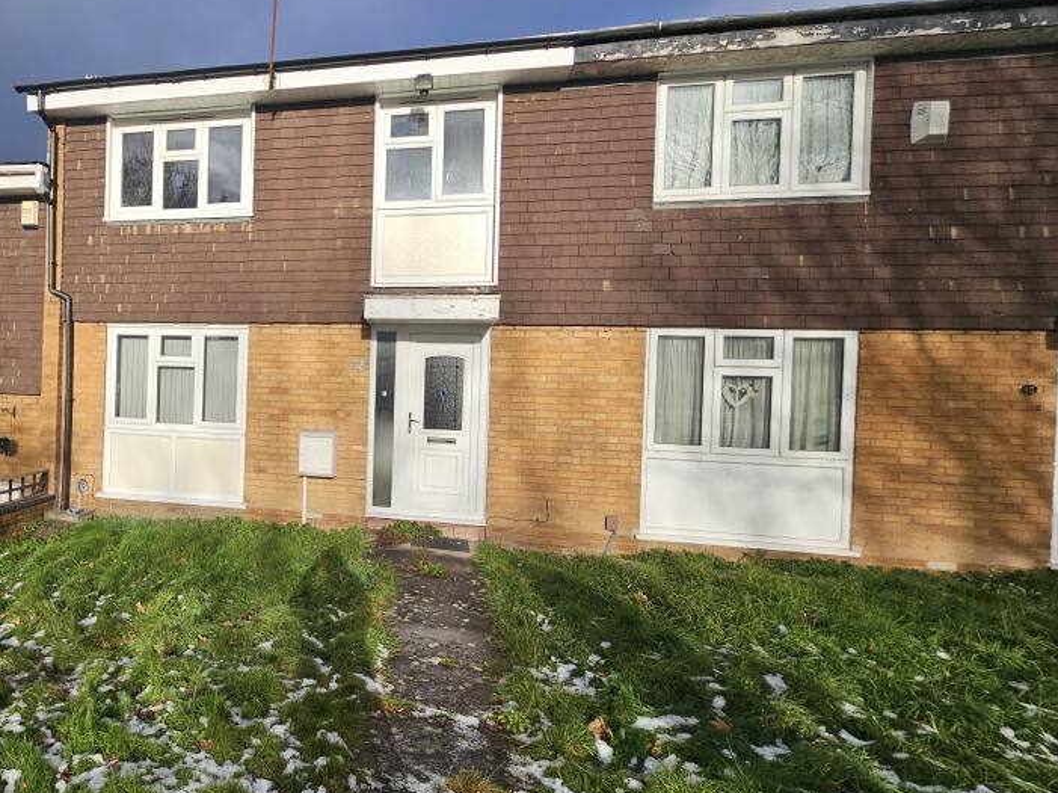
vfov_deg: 68.6
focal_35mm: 19
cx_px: 288
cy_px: 388
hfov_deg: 79.4
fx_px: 580
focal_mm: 2.2
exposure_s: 1/2410
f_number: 2.2
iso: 50
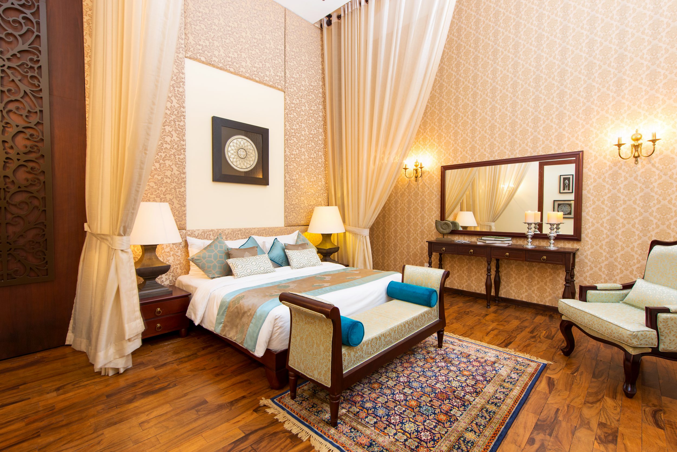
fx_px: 282
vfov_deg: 77.4
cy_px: 226
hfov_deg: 100.4
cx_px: 338
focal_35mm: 15
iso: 320
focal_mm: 15
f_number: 8
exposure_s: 1/8
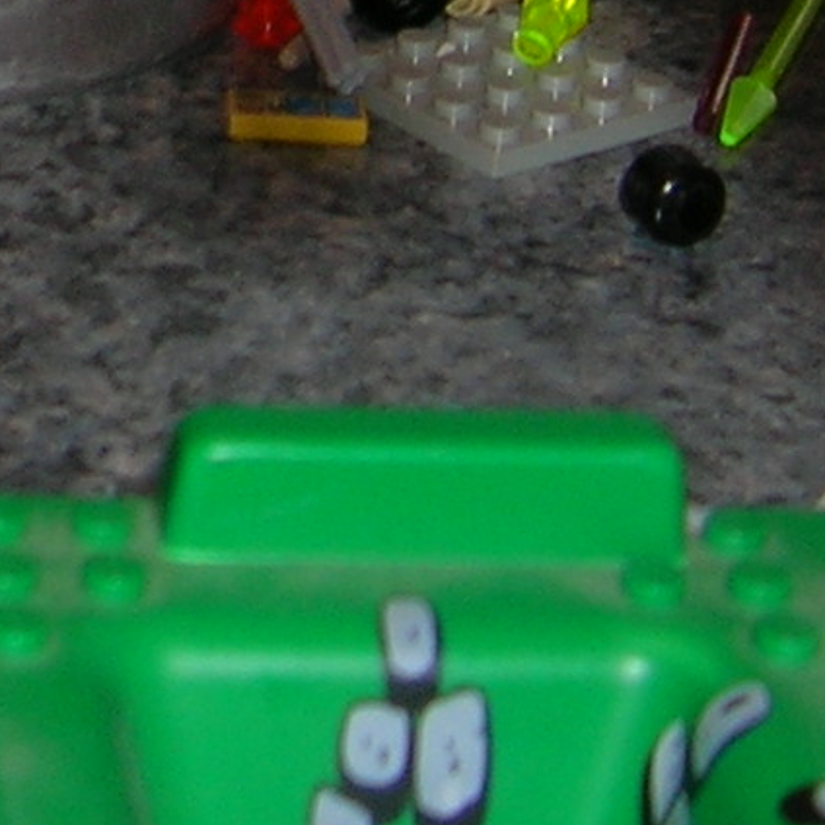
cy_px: -463
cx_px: -504
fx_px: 4368
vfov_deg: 10.4
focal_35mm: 162
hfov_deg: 10.3
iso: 50
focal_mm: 5.7
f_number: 2.9
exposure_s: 1/60.1
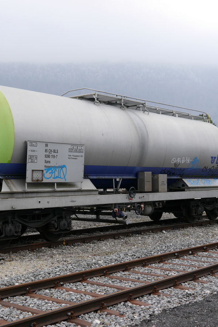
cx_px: 72
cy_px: 165
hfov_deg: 24.1
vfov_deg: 35.6
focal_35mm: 56
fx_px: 509
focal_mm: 20
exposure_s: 1/100
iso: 160
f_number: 4.5
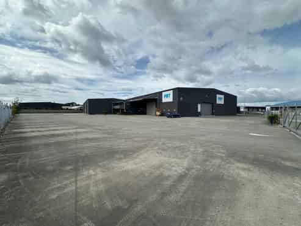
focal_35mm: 14
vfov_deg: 85.6
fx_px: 122
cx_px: 150
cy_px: 113
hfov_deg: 102.1
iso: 50
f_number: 2.2
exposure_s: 1/3040
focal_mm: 2.22
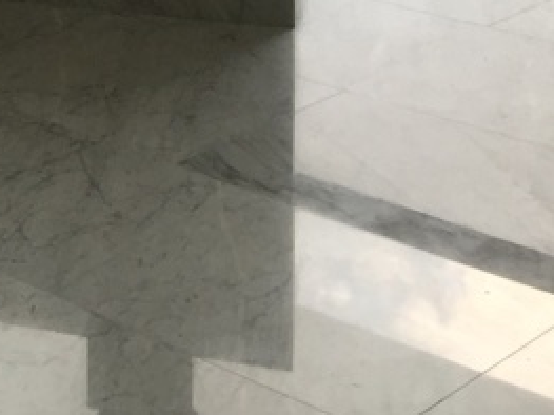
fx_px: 1808
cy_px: -354
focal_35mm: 113
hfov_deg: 15.0
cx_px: -470
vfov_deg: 12.0
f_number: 2.2
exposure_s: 1/168
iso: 32
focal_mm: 4.15
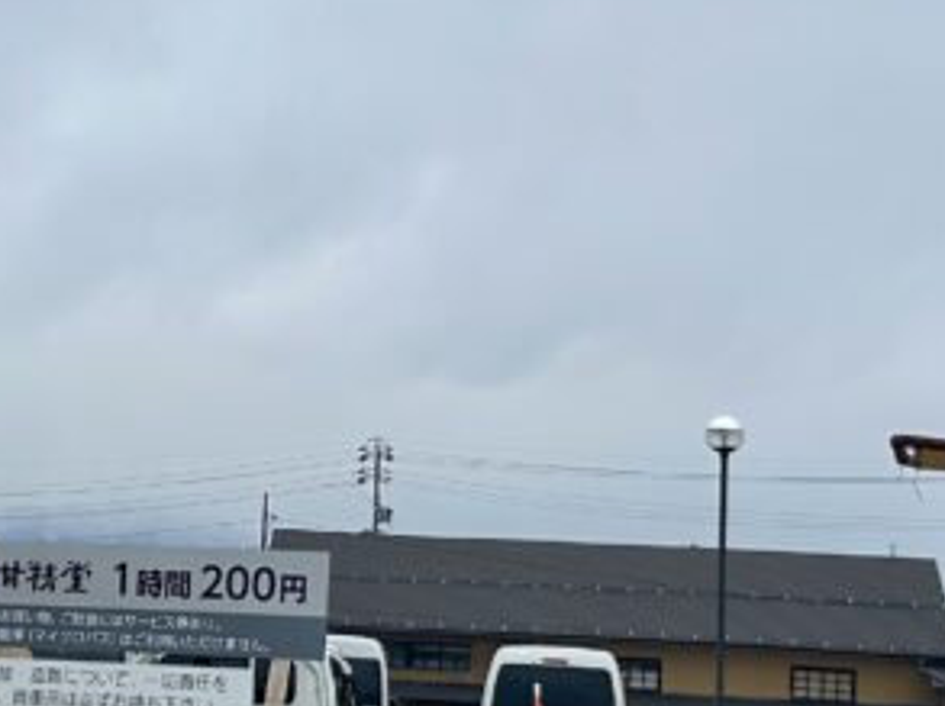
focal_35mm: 91
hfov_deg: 21.5
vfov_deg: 16.2
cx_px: 290
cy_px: 377
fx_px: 2481
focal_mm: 5.7
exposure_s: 1/2252
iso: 50
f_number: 1.5
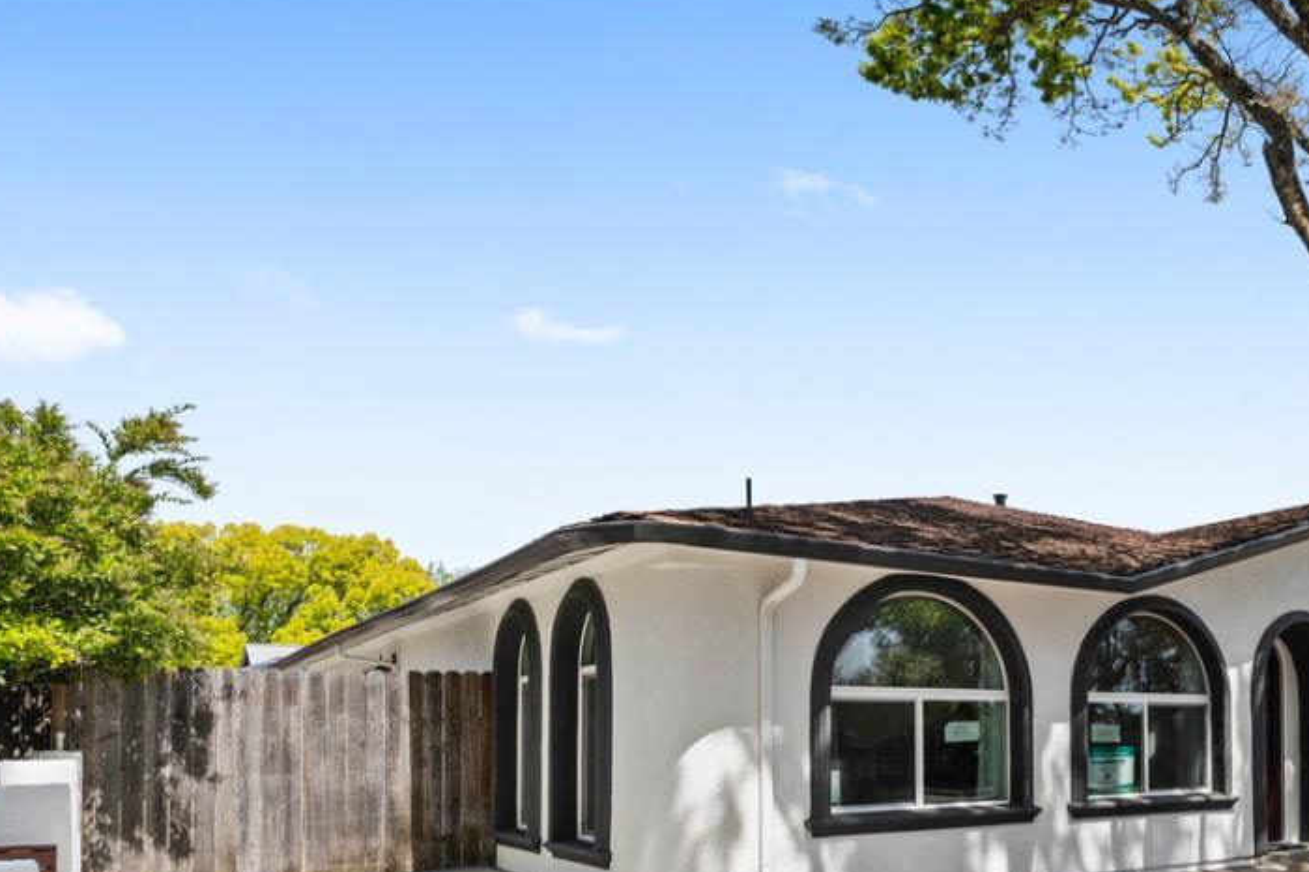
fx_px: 1137
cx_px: 1199
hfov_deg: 52.1
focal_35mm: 31
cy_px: 787
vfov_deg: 38.9
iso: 125
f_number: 7.1
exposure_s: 1/400
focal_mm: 14.6
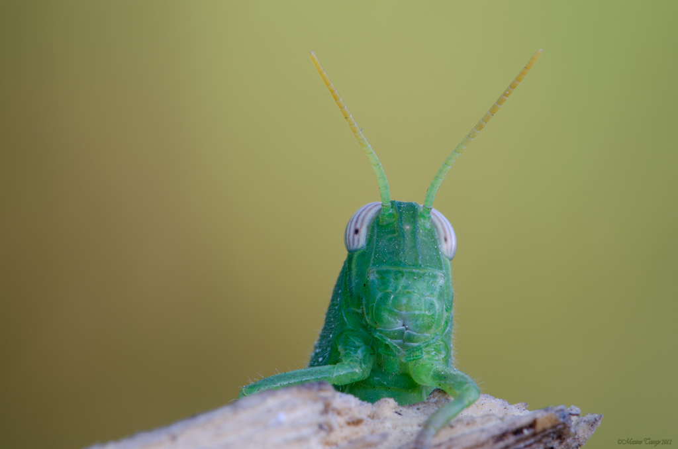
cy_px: 224
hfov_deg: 7.6
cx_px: 339
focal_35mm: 270
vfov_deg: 5.1
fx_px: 5074
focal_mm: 180
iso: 100
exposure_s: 1/5
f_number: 14
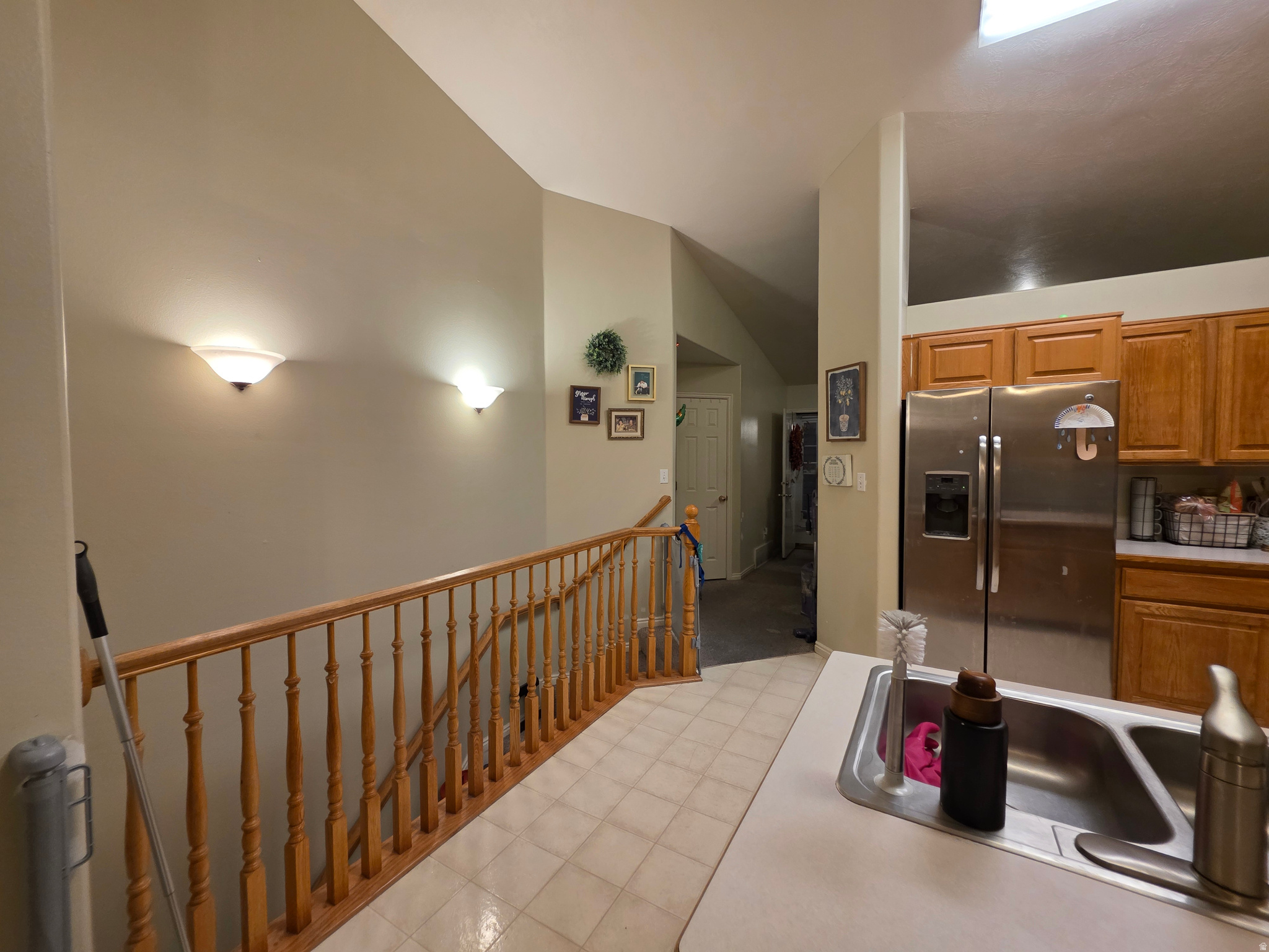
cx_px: 634
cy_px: 476
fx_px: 477
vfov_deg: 89.9
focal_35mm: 13
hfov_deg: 106.2
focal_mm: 2.2
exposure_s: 1/60
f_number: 1.9
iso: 160
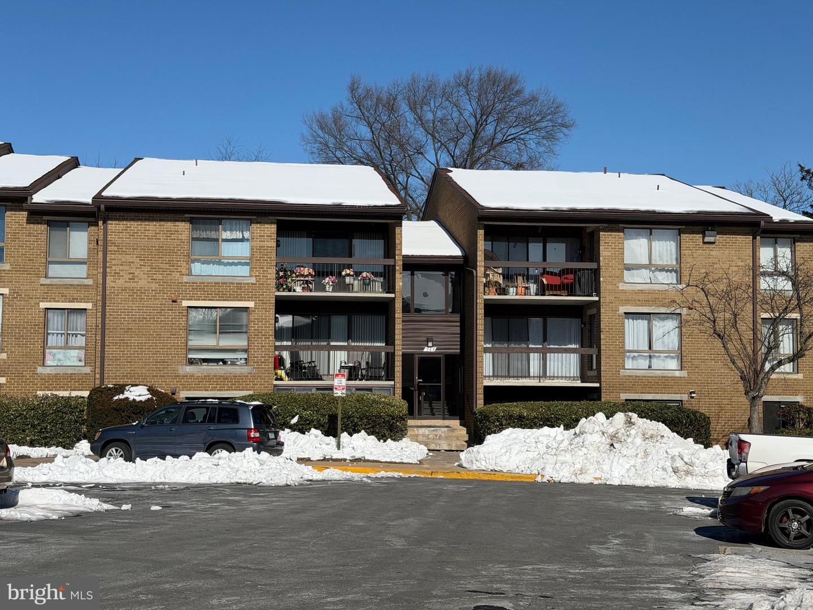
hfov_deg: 39.7
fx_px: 1127
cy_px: 305
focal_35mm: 48
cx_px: 406
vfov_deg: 30.3
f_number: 1.78
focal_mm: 6.76
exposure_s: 1/11364
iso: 64
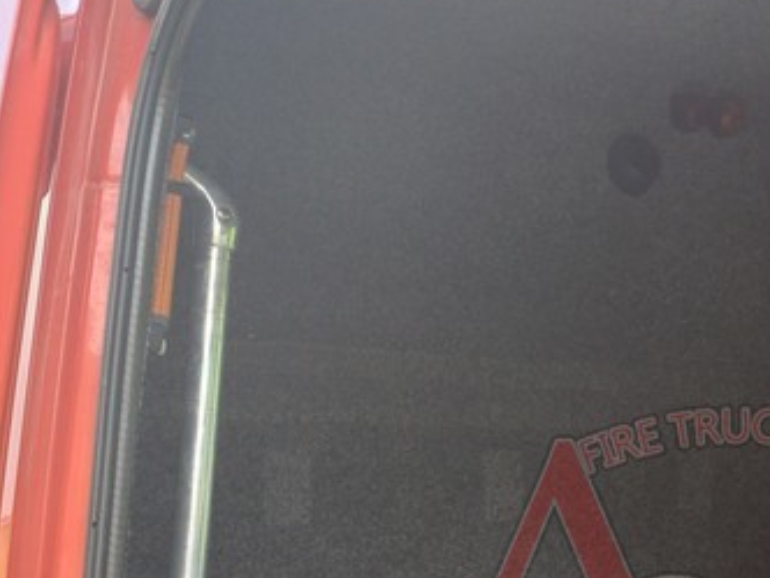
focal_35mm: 77
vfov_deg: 18.3
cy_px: 673
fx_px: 1713
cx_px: 721
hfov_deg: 24.5
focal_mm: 4.65
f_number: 1.8
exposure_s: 1/100
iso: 64
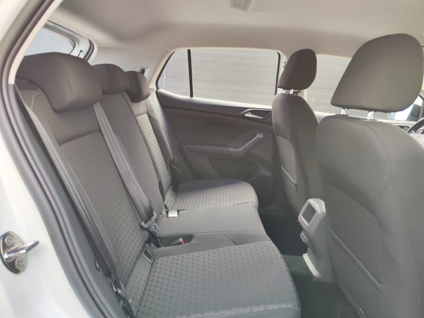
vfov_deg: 58.9
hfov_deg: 73.9
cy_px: 159
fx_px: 282
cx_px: 212
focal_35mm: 23
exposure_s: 1/100
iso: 95
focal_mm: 7.01
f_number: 1.69
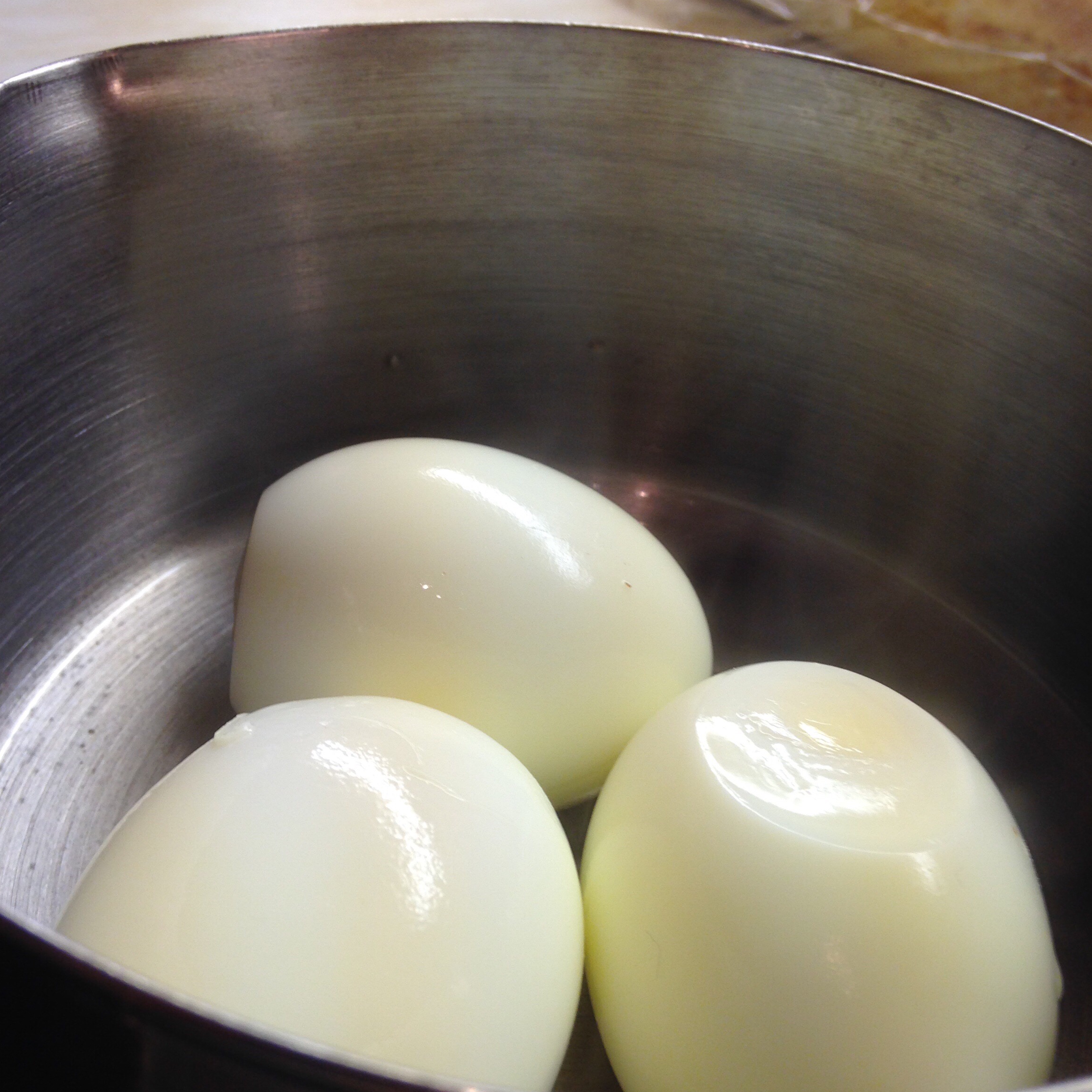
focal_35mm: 41
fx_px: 1463
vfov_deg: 40.9
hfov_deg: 40.9
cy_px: 569
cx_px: 543
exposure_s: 1/40
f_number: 2.4
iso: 50
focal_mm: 4.12
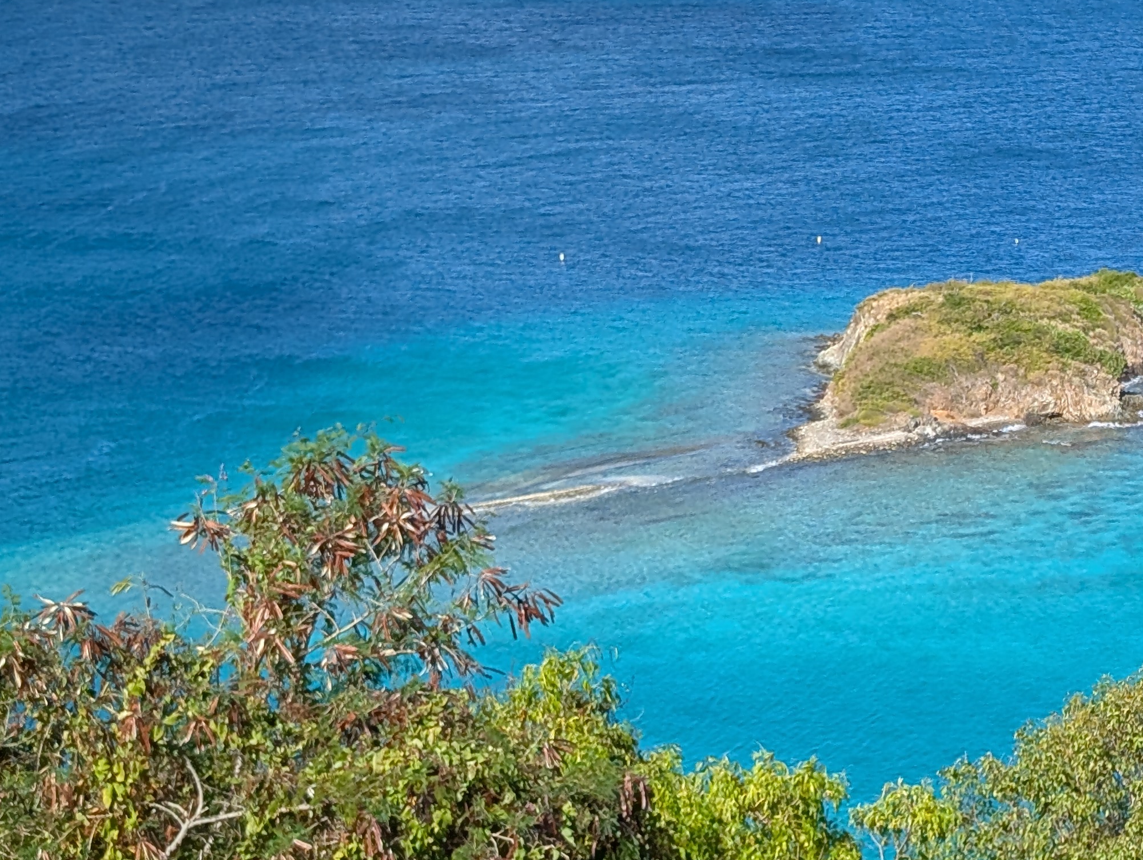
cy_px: 460
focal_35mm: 100
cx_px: 1010
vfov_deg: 14.8
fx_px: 3307
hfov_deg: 19.3
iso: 23
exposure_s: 1/1203
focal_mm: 6.9
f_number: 1.68
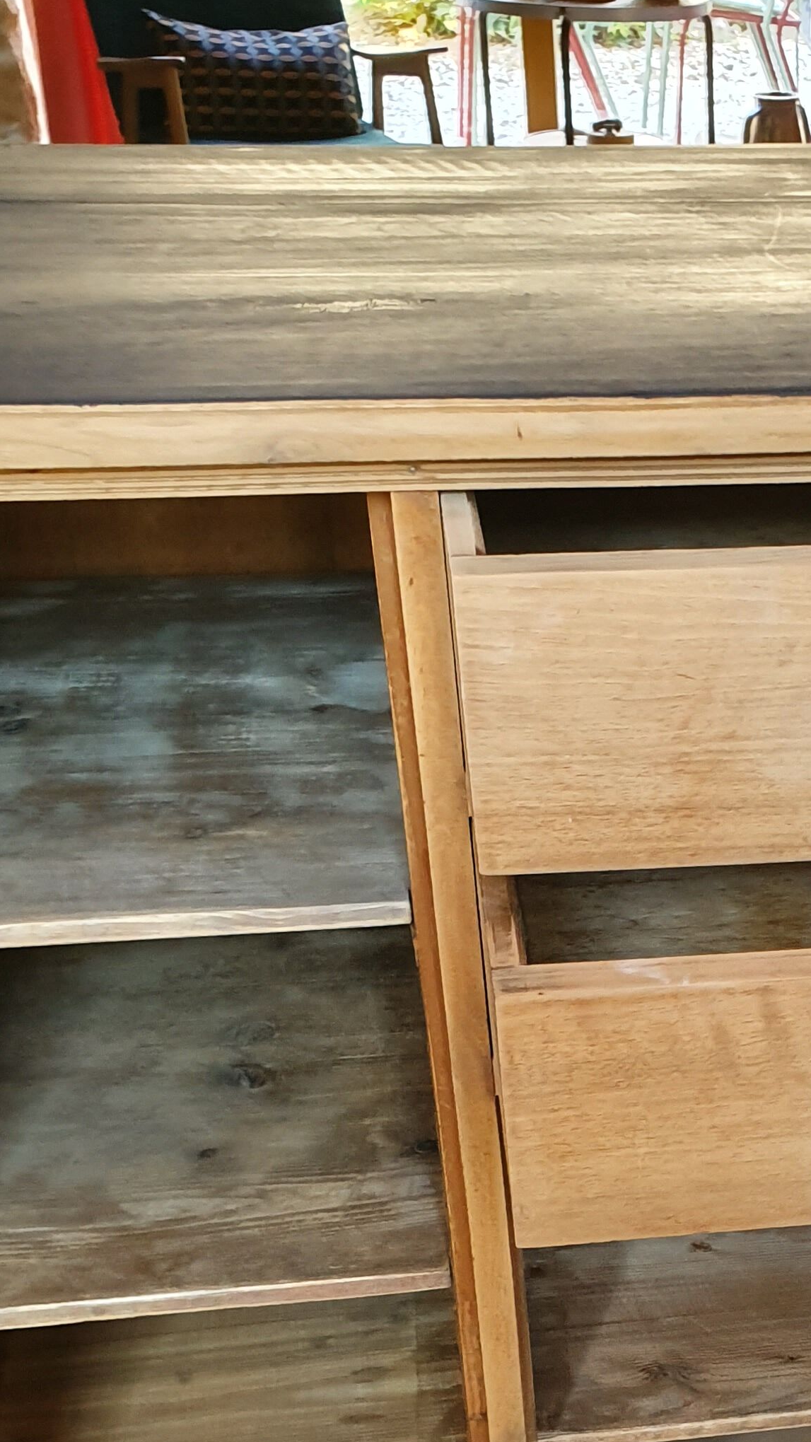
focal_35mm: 56
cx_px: 909
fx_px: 2141
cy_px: 1264
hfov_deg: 20.4
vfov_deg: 35.3
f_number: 2.4
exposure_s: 1/40
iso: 200
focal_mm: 4.32
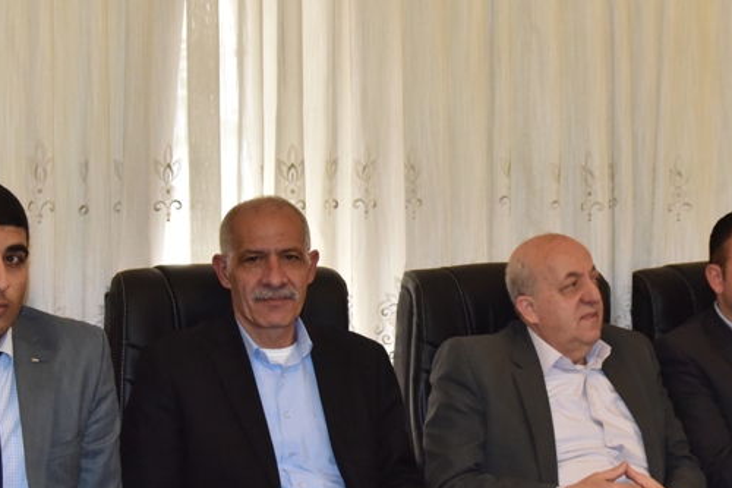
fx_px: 1667
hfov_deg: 24.6
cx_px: 499
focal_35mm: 82
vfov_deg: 16.6
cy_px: 253
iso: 2500
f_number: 7.1
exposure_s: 1/250
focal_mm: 40
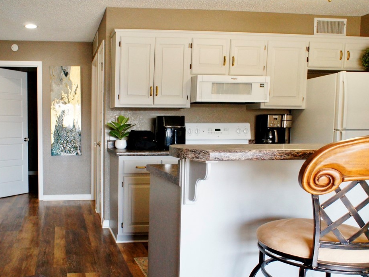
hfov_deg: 65.3
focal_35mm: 27
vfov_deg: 51.3
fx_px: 288
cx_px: 180
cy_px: 143
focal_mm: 16
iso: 1600
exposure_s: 1/60
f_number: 6.3
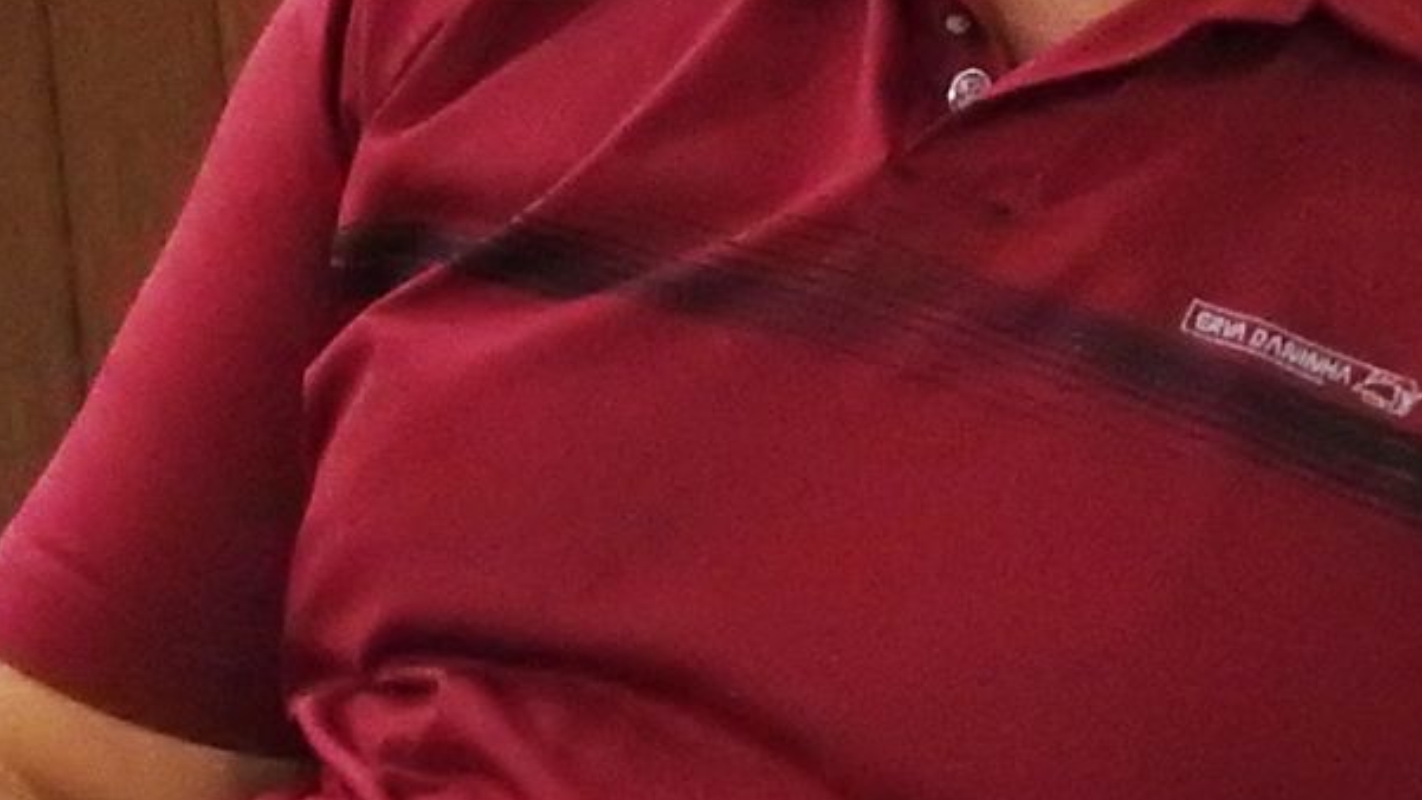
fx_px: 8069
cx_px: 1065
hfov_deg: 10.1
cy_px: 0
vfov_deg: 5.7
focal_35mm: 214
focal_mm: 9
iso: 1600
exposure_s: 1/30
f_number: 4
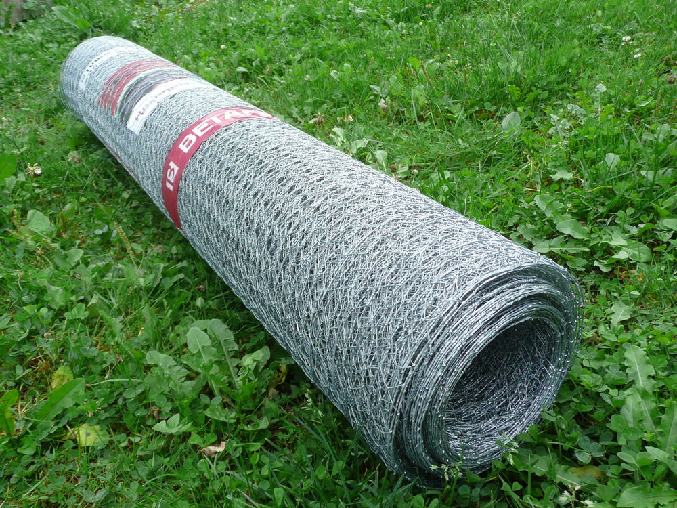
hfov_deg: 60.0
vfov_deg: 46.8
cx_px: 338
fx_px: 587
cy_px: 254
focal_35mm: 30
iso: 100
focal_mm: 4.9
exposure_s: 1/30
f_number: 3.4
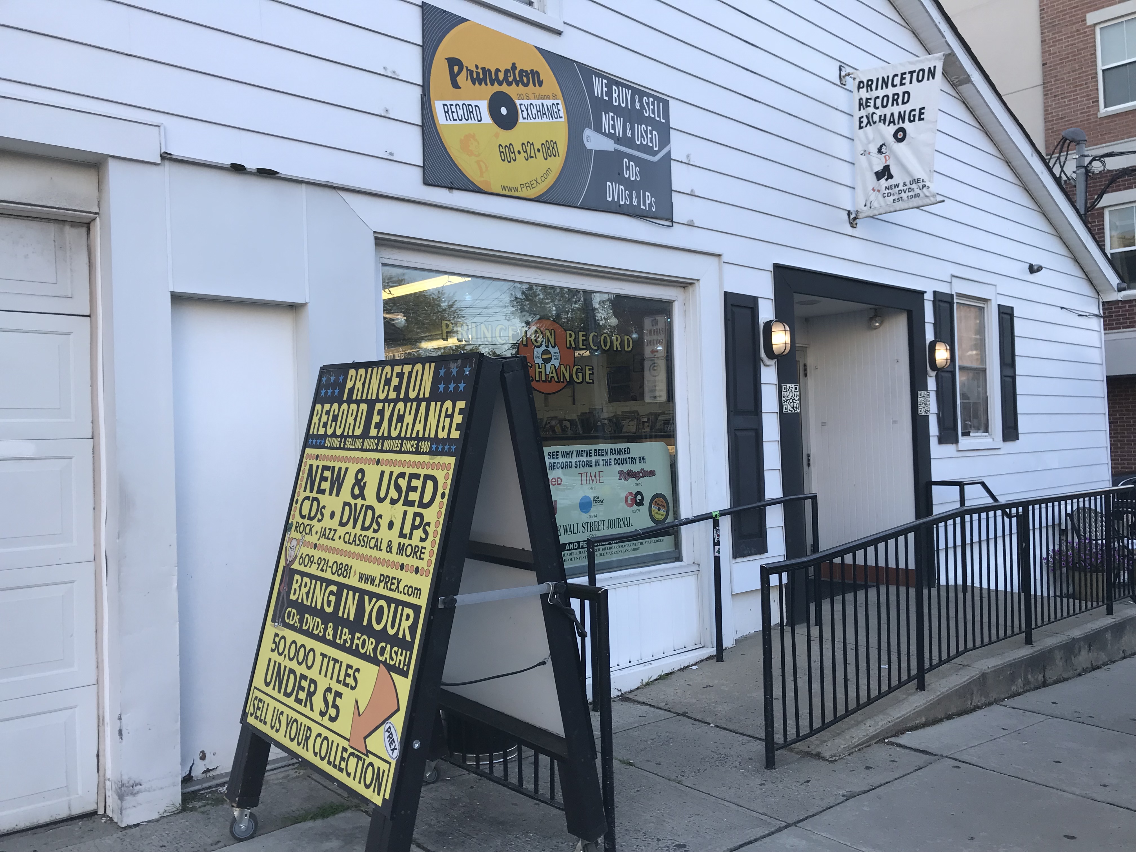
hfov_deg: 63.4
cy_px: 426
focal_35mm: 28
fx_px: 919
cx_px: 568
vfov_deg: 49.7
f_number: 1.8
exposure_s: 1/310
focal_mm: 3.99
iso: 20
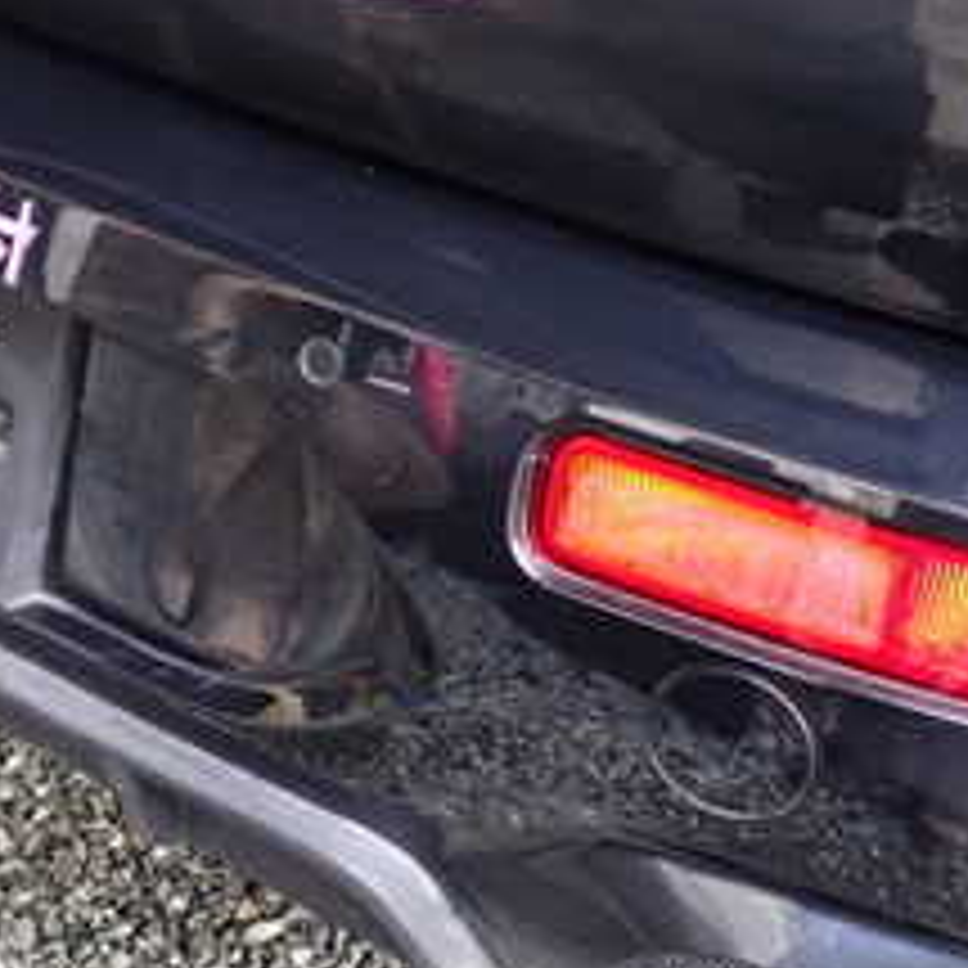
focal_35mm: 74
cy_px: 495
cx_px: 464
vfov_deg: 23.4
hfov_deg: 23.4
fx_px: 2341
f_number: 2.3
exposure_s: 1/30
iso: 400
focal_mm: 5.4
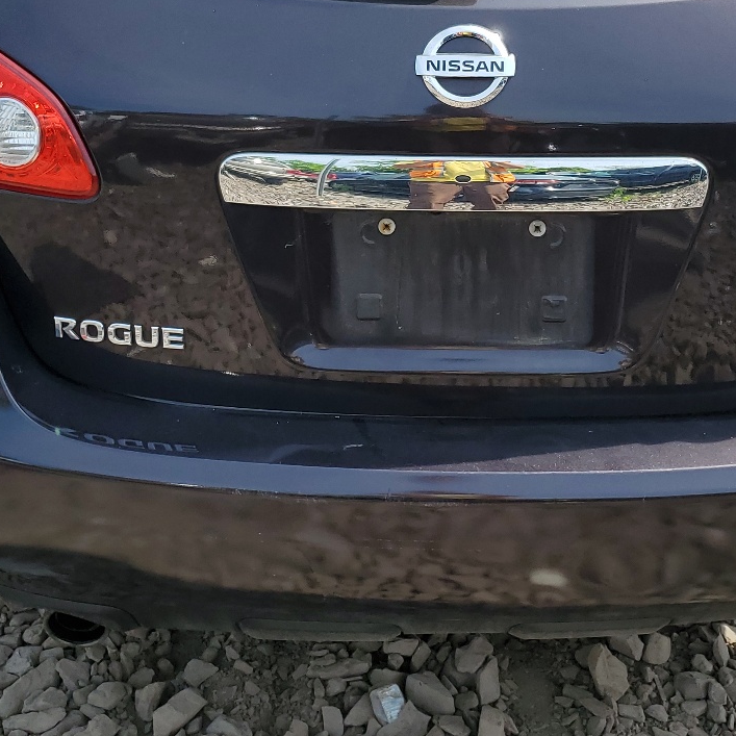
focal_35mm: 52
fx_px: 1251
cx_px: 454
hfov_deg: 32.7
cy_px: 132
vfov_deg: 31.8
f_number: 1.5
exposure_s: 1/1667
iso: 50
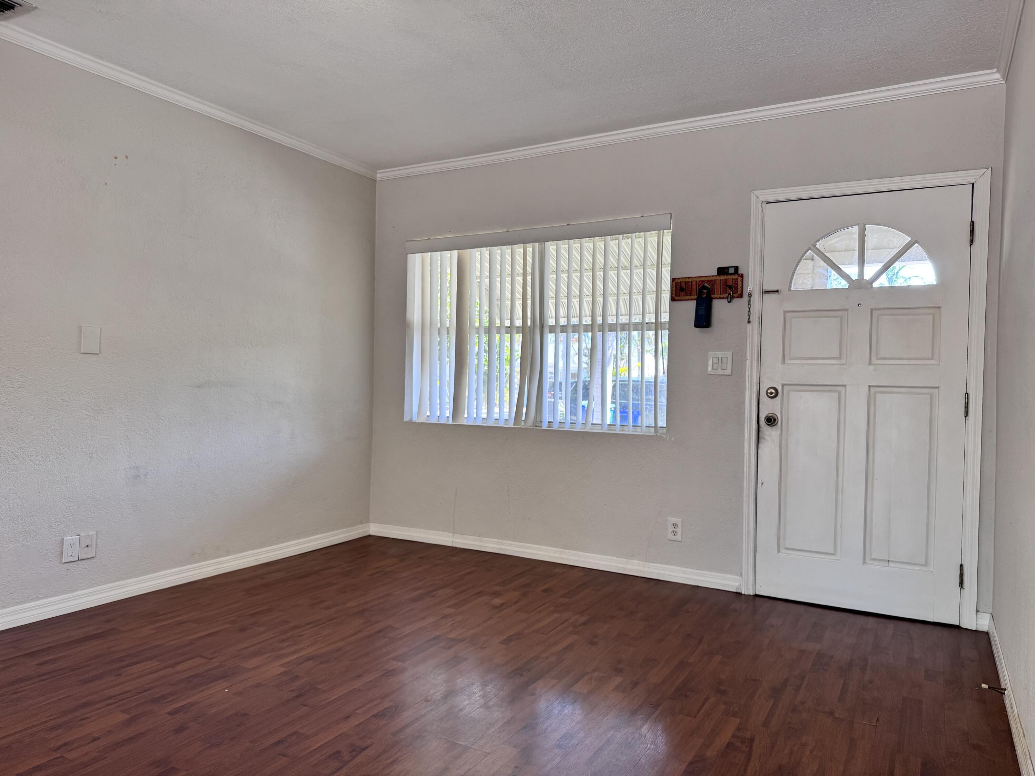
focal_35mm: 24
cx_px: 518
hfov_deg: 71.6
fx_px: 718
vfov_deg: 56.8
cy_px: 388
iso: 100
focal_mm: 6.76
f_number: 1.78
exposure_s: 1/120
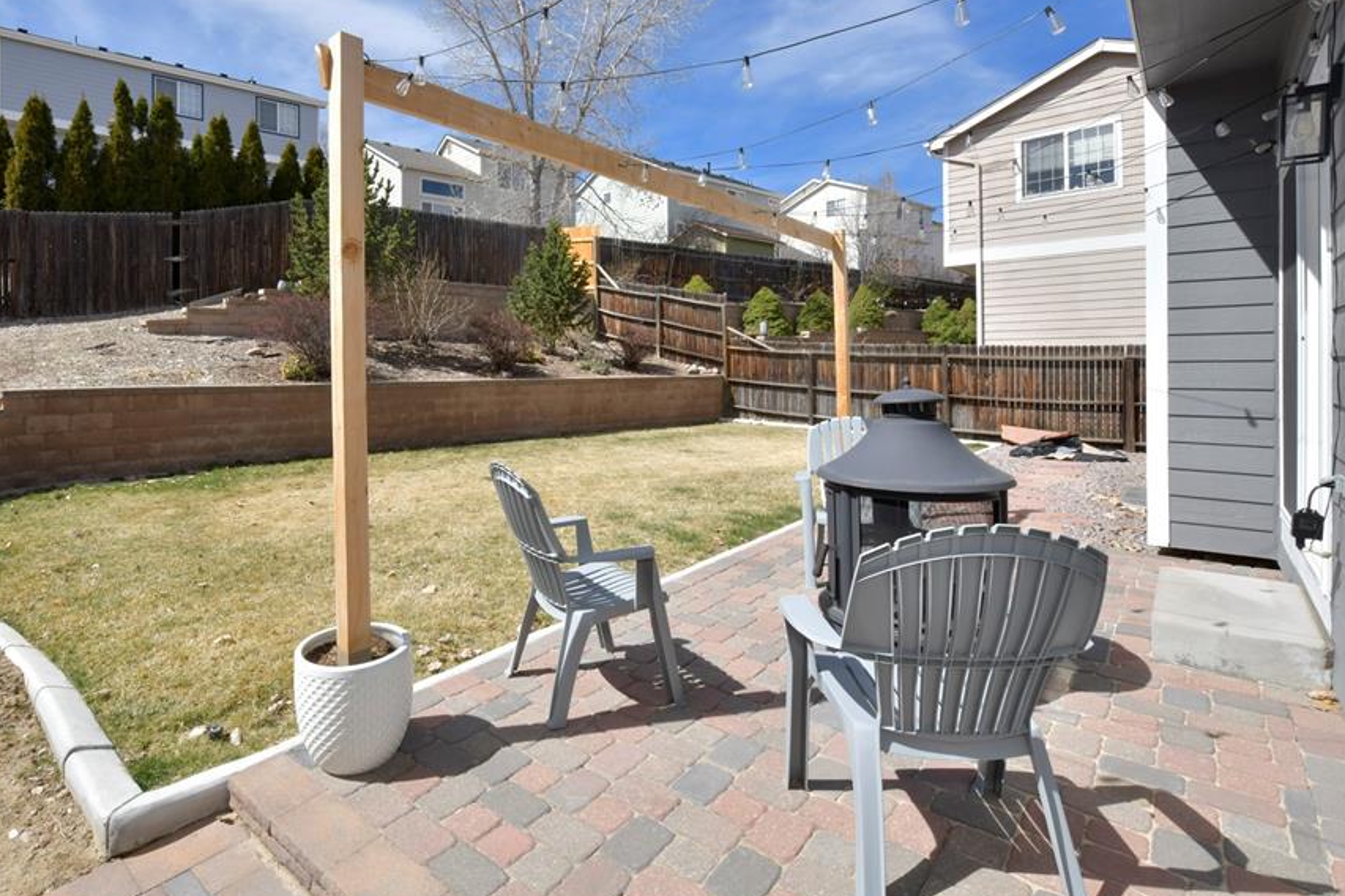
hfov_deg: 88.9
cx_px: 541
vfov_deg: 66.8
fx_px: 672
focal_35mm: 18
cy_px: 369
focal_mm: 15
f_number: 18
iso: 500
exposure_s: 1/250
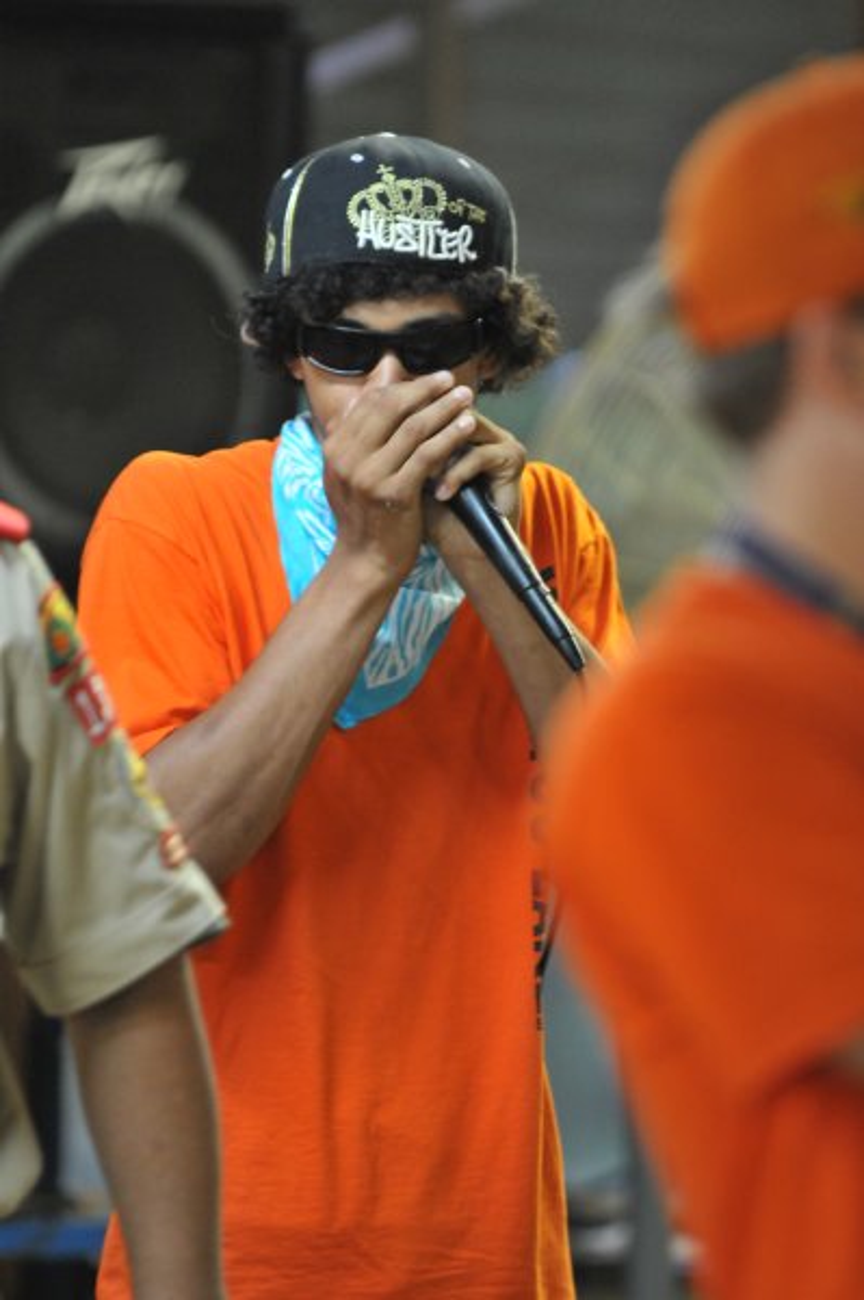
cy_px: 650
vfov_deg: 6.9
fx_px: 10818
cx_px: 432
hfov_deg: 4.6
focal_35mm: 300
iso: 1600
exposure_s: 1/60
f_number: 2.8
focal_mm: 200
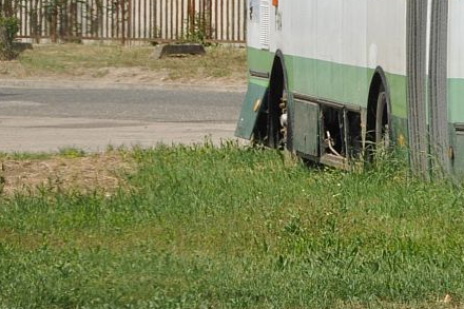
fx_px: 5277
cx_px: 709
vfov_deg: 3.3
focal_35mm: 410
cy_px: -170
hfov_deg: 5.0
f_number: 6.3
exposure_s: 1/1600
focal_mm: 85
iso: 400
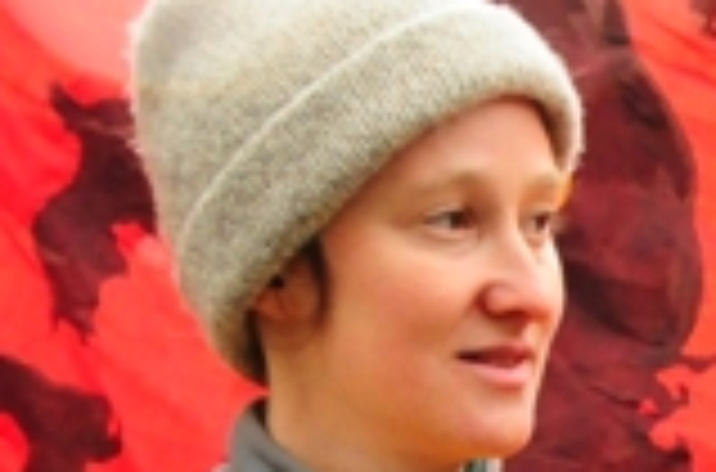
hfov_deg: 14.2
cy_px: 672
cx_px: 1045
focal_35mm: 136
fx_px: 2697
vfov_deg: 9.8
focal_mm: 18
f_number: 5
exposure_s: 1/125
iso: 1600
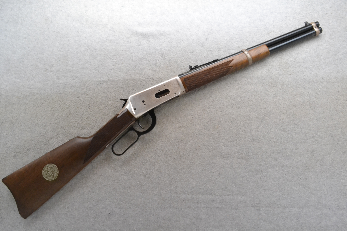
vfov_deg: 47.9
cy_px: 116
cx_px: 174
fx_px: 260
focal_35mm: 27
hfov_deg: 67.4
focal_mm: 18
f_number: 20
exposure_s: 1/80
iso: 3200
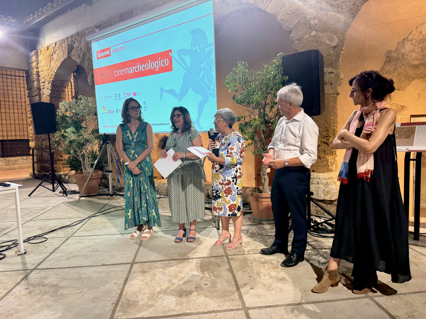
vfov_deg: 56.8
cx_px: 213
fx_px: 295
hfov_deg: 71.6
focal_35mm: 24
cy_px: 160
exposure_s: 1/100
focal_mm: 6.76
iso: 160
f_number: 1.78
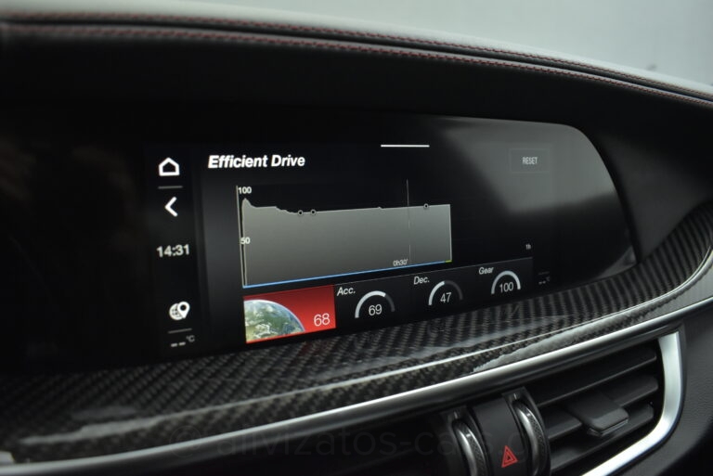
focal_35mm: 27
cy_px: 238
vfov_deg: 48.0
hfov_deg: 67.4
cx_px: 356
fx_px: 535
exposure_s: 1/80
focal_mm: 18
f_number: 3.5
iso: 1600
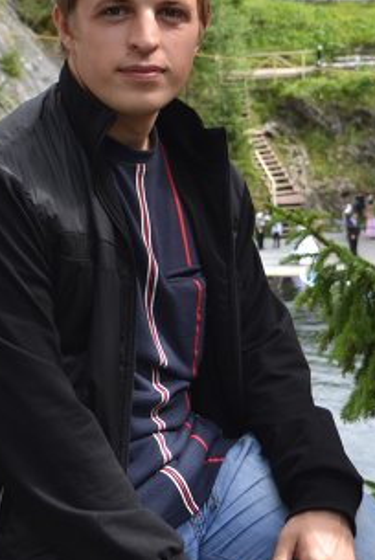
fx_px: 951
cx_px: 152
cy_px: 237
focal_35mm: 61
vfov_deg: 32.8
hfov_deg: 22.3
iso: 100
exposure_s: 1/160
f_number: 6.3
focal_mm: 32
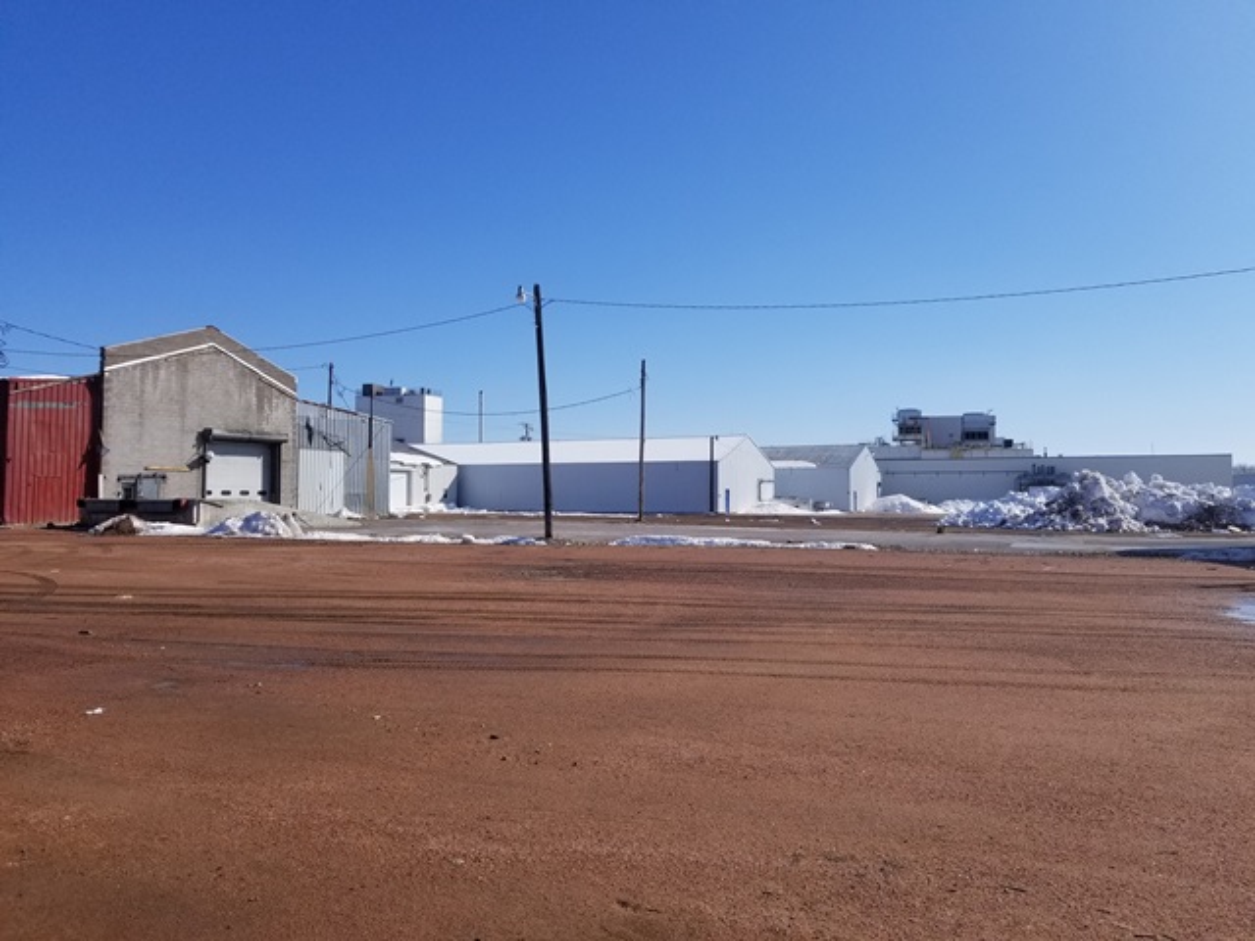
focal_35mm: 26
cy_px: 470
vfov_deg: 53.1
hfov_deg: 67.3
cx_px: 628
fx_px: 943
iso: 50
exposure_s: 1/5168
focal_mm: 4.25
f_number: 1.7
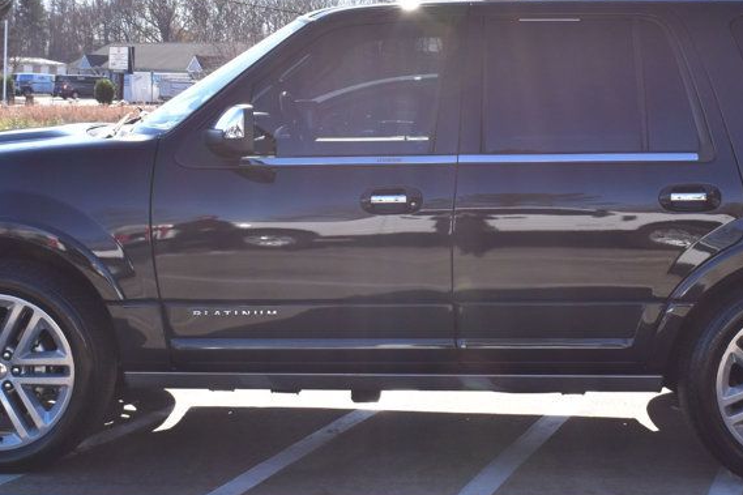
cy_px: 200
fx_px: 1504
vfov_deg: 18.7
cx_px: 458
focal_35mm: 73
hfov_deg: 27.7
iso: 400
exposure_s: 1/400
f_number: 11
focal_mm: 27
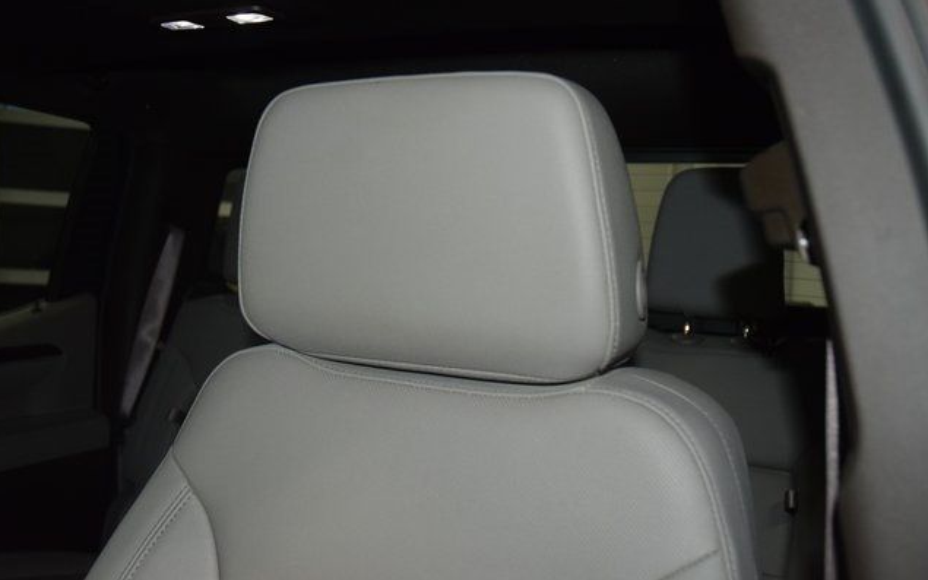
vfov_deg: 34.4
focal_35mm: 37
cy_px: 286
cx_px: 462
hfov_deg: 52.7
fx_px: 936
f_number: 3.8
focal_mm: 24
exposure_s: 1/80
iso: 1400
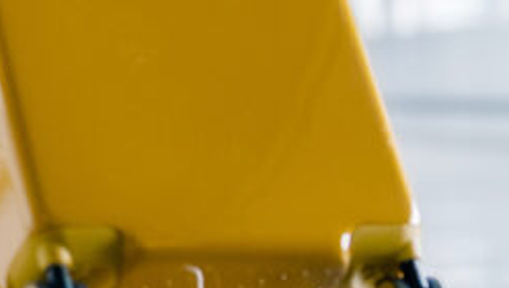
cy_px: -103
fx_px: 2918
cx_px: -88
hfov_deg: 9.8
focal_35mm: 216
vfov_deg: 5.6
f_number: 1.4
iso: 640
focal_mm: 50
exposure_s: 1/500
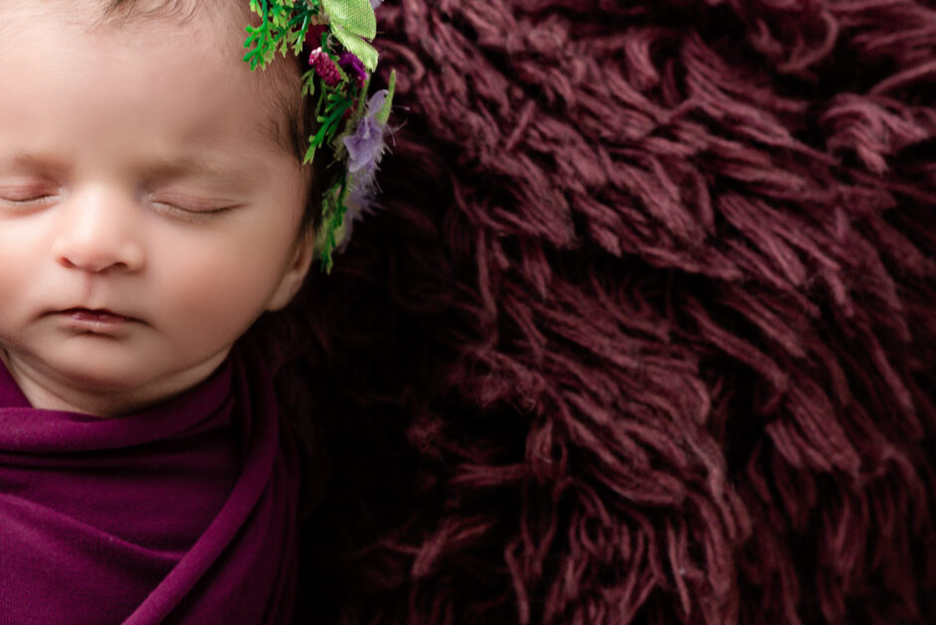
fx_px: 3537
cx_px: -151
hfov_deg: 14.6
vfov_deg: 10.1
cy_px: 423
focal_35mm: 136
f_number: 2.8
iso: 400
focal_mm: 50
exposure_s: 1/160
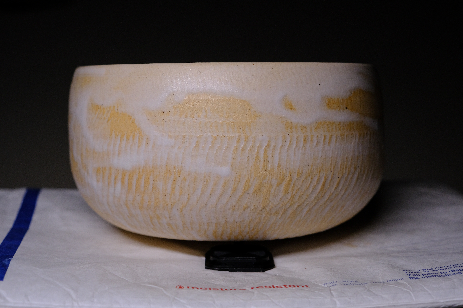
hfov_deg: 31.4
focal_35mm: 64
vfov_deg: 21.2
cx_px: 232
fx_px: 823
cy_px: 154
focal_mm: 42.9
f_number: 4
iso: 1000
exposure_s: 1/320
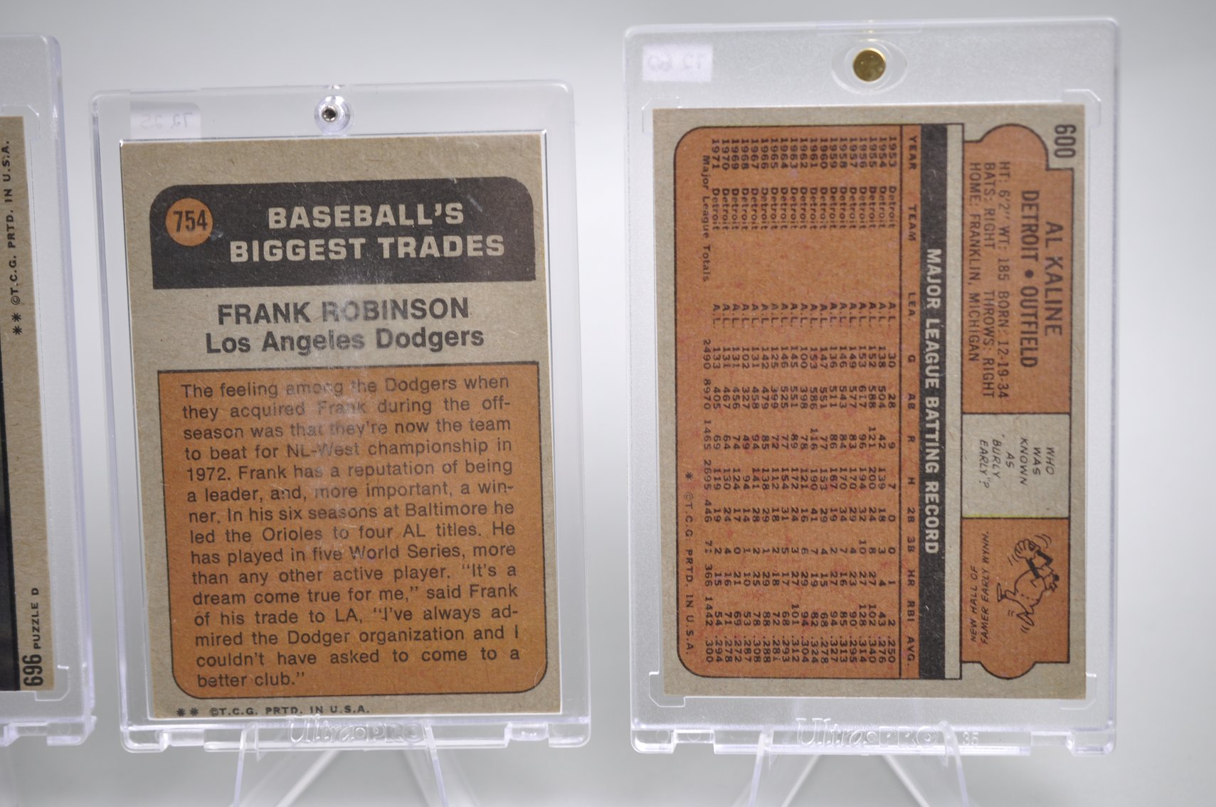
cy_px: 404
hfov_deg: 33.4
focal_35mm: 60
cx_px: 608
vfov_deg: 22.6
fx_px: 2024
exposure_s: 1/50
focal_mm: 40
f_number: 3.5
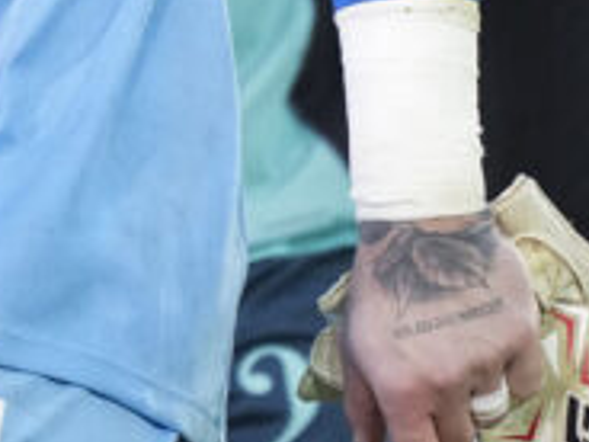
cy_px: -488
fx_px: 36345
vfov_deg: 0.7
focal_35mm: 2136
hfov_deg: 0.9
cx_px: 3
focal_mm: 400
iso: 3200
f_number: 2.8
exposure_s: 1/1000
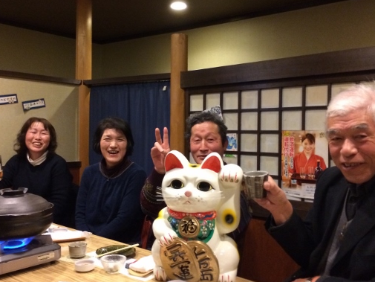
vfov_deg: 37.7
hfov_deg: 49.0
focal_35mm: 38
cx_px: 182
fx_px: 412
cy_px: 140
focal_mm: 4.12
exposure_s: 1/15
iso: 320
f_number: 2.2
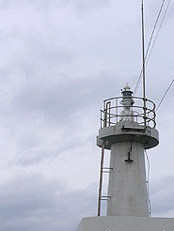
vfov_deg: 25.5
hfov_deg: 19.8
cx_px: 132
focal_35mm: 74
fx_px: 495
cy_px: 208
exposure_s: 1/364
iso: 100
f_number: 5.6
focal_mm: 5.8
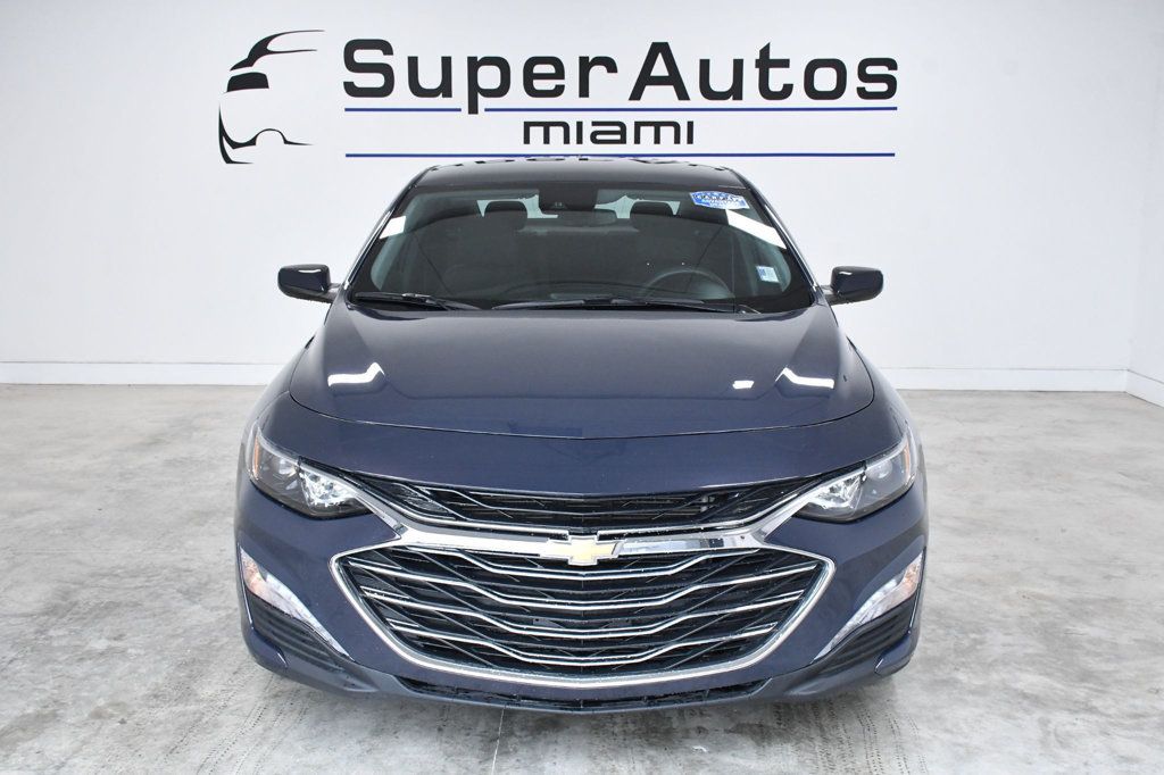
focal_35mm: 39
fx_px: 1261
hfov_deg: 49.6
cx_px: 582
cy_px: 388
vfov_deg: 34.2
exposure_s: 1/250
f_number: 8
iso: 2500
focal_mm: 26
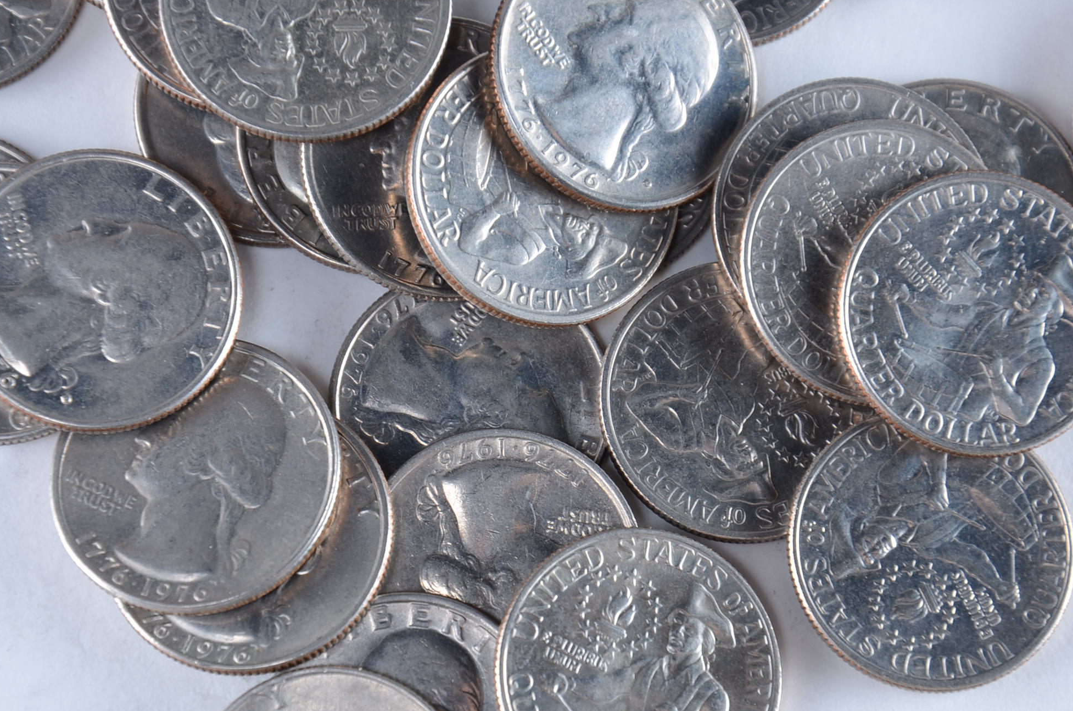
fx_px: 5908
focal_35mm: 199
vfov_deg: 6.9
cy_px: 353
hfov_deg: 10.4
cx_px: 590
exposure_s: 1/160
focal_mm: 105
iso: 100
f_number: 8
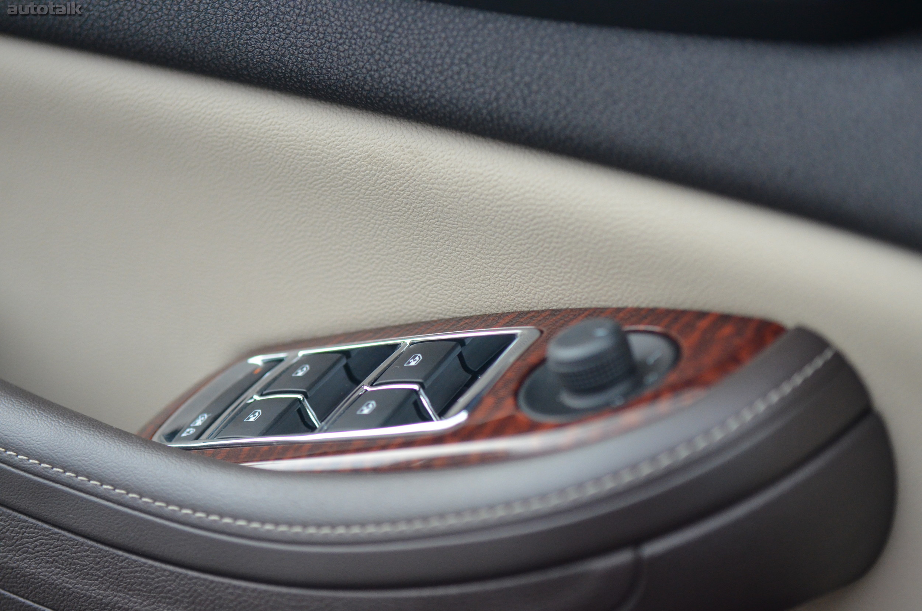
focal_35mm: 60
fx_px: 1534
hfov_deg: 33.5
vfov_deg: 22.5
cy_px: 306
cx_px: 461
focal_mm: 40
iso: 1600
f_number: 2.8
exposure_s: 1/250
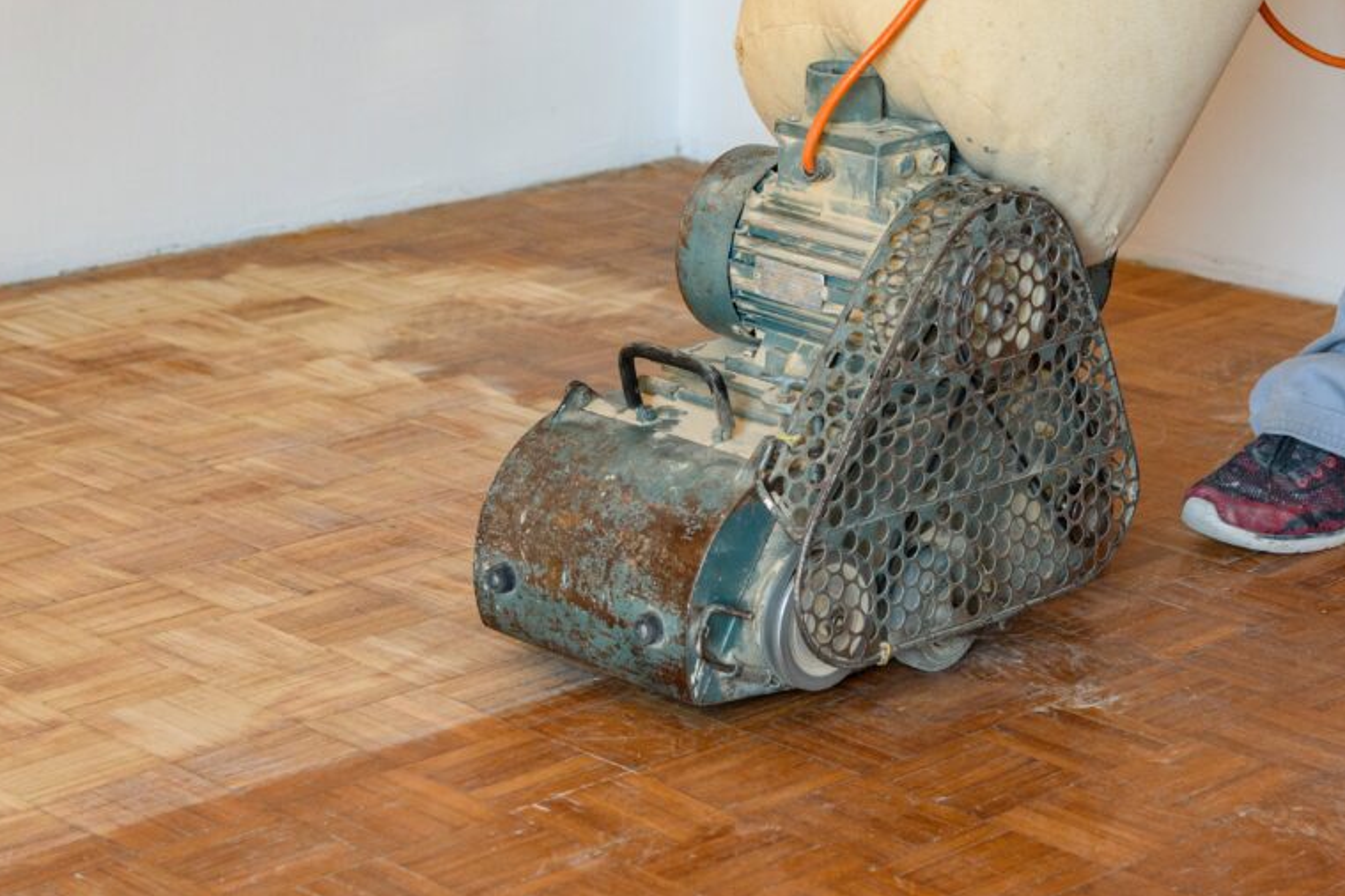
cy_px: 456
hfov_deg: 22.9
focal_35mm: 89
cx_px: 750
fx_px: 3325
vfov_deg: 15.4
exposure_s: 1/320
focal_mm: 44
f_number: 4
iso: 800
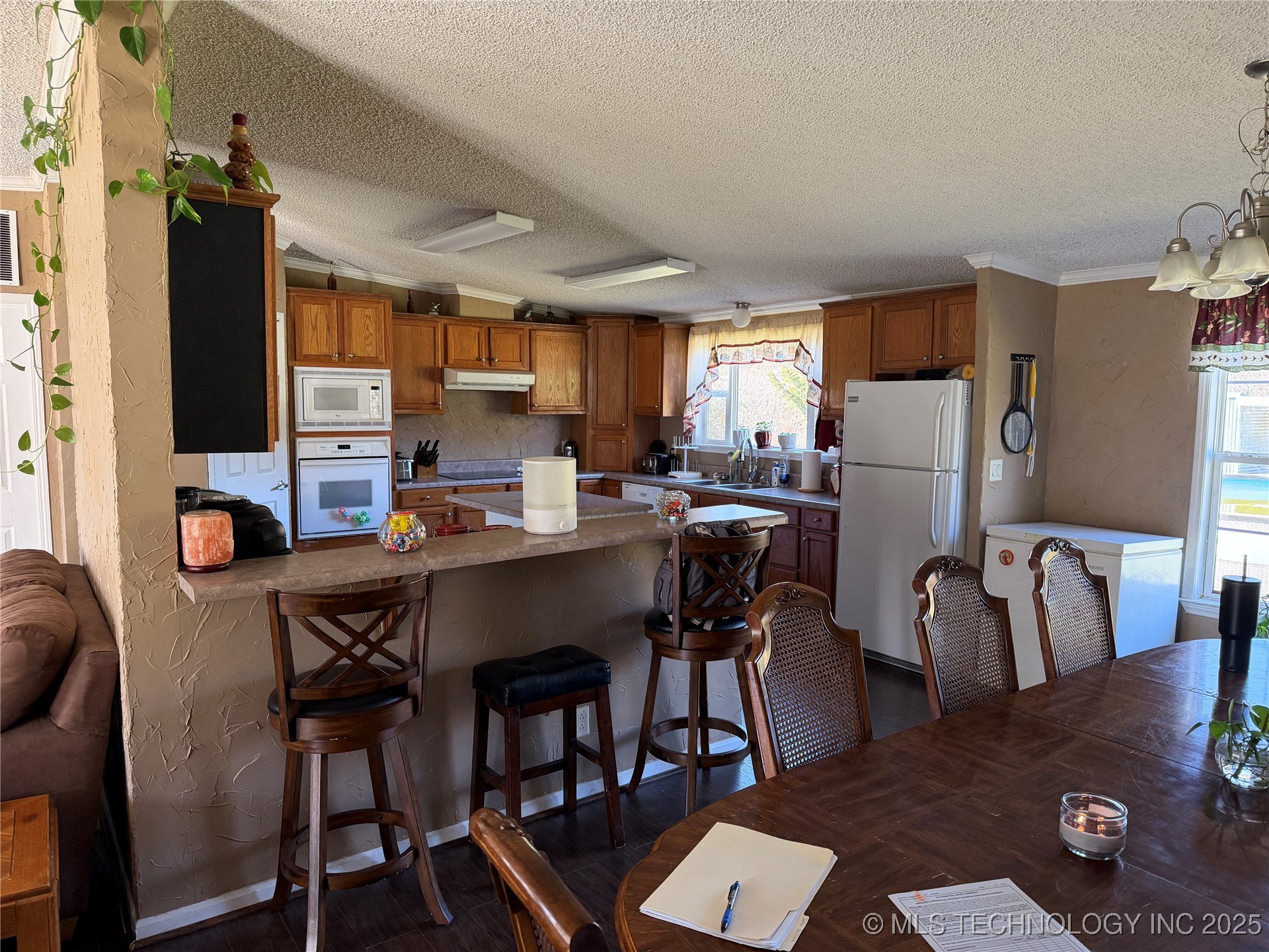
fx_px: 880
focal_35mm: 24
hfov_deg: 71.6
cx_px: 634
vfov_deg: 56.8
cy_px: 476
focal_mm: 6.76
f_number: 1.78
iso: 200
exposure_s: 1/81
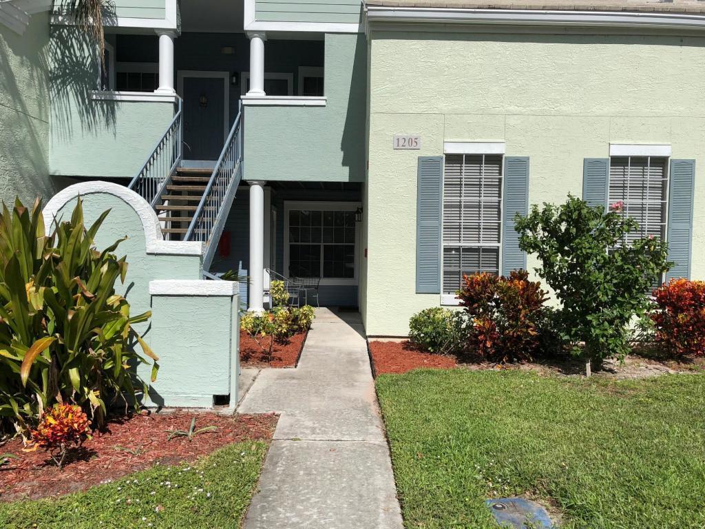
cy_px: 264
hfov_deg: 63.4
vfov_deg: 49.7
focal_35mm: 28
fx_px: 570
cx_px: 352
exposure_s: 1/4808
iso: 20
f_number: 1.8
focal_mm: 4
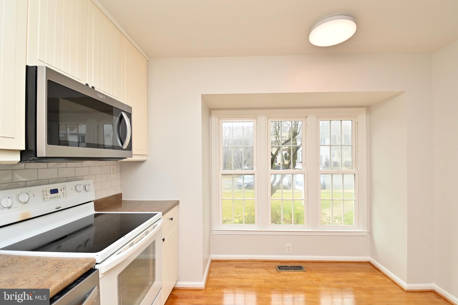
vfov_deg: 77.3
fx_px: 191
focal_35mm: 15
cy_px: 152
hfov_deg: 100.4
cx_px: 229
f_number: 7.1
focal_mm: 10
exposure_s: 1/100
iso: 200
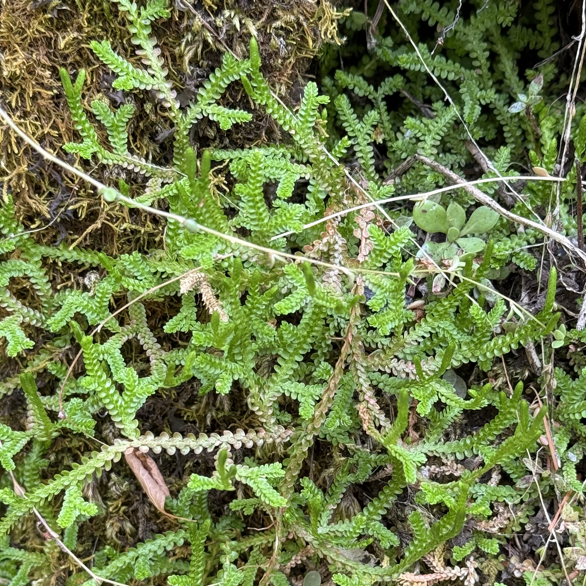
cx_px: 356
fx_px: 1571
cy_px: 456
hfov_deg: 21.1
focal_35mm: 82
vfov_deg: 20.9
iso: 100
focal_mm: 6.76
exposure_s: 1/120
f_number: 1.78
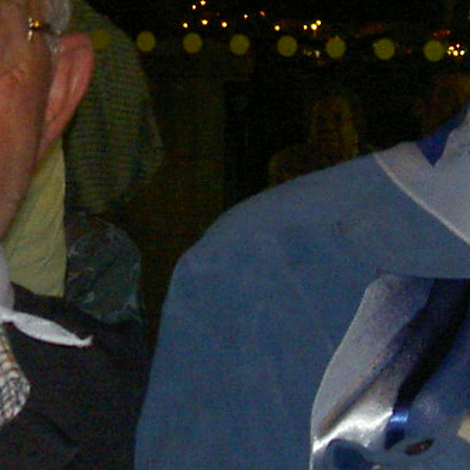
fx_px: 2535
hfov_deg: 10.6
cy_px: 144
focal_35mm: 165
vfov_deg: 10.6
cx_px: 107
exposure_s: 1/59.5
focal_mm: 8
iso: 100
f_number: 2.8
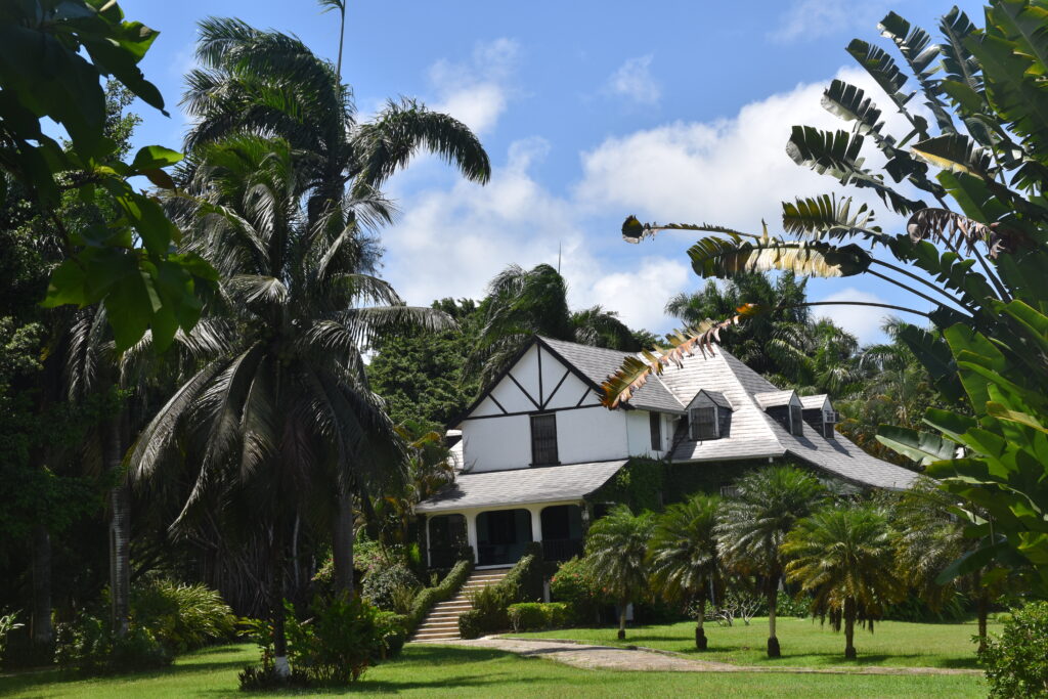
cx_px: 524
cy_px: 350
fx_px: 2096
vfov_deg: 18.9
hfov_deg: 28.1
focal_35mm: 72
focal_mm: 48
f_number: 10
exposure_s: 1/400
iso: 200
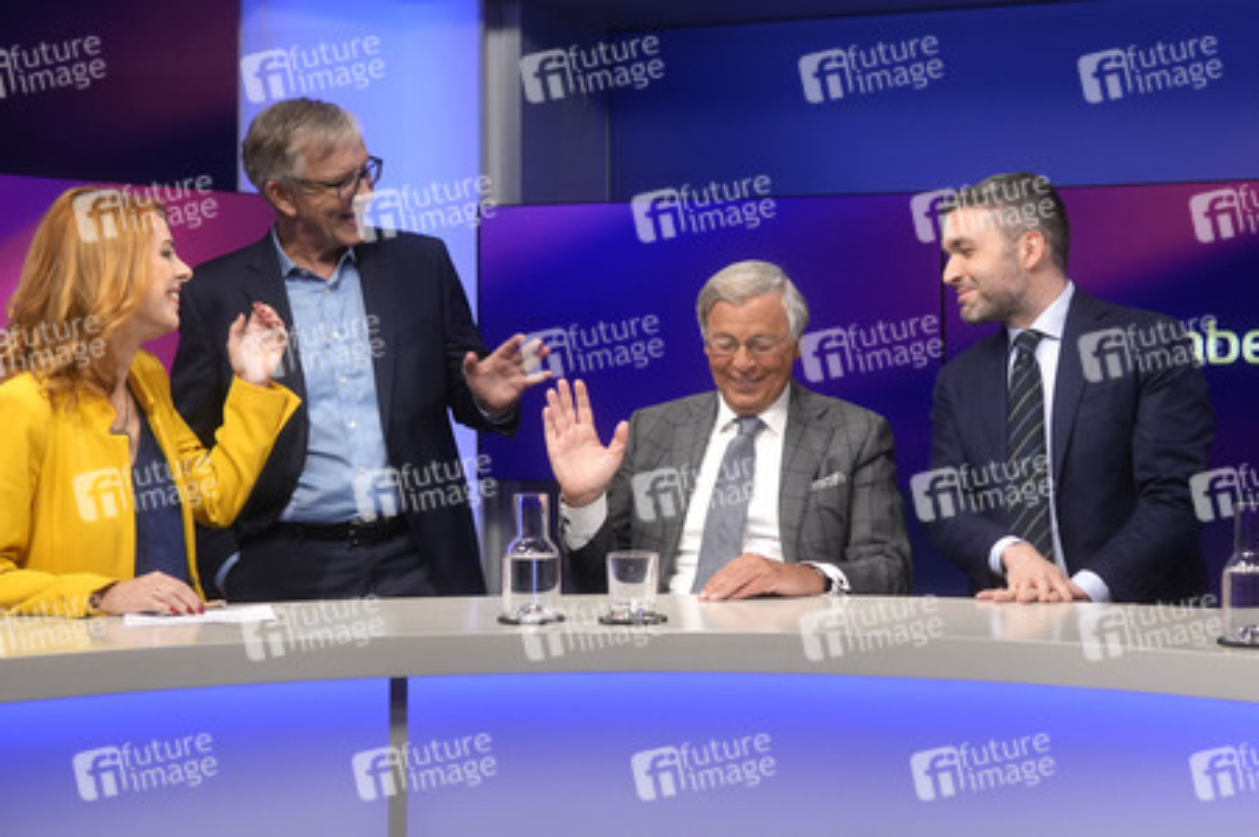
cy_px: 418
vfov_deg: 29.8
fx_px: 1573
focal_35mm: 45
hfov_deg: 43.6
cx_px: 630
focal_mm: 30
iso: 640
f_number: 2.2
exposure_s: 1/250
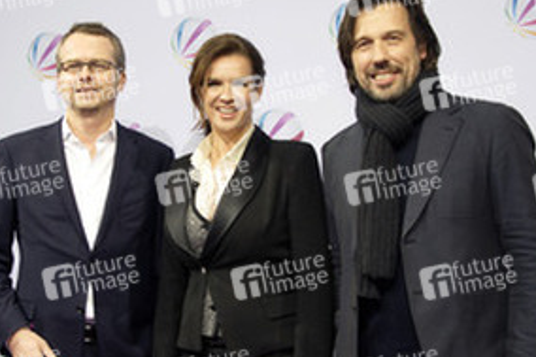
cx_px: 228
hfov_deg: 26.6
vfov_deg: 17.9
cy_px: 230
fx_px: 1131
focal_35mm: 76
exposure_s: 1/160
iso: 640
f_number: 5.6
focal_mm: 48
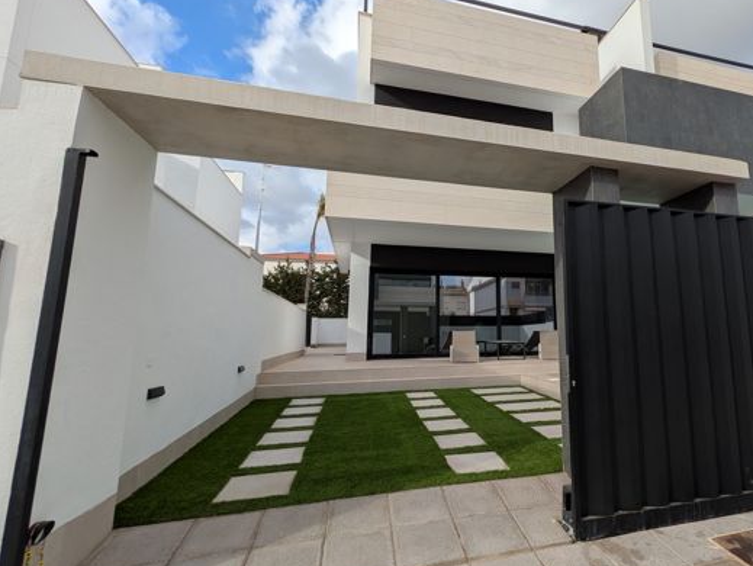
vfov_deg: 68.7
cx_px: 485
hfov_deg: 82.5
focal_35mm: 19
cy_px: 271
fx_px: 414
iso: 52
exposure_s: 1/1527
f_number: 2.2
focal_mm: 1.83
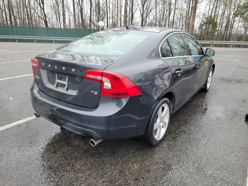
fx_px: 172
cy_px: 93
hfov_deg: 71.6
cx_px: 124
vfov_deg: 56.8
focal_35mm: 24
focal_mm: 6.7
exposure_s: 1/59
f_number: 1.8
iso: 58
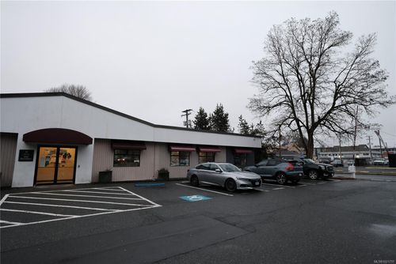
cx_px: 198
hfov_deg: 86.9
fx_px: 209
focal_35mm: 19
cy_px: 132
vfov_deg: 64.6
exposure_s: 1/60
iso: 400
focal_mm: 12.6
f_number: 4
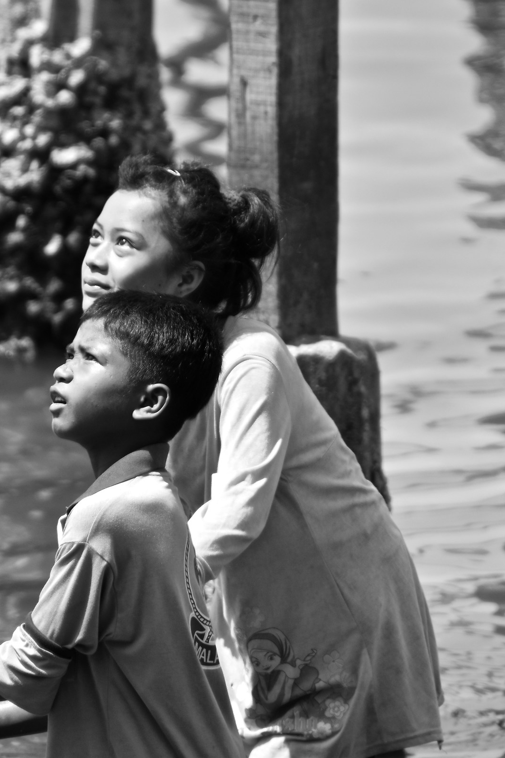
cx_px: 230
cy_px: 379
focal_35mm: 676
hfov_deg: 2.0
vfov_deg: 3.1
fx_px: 14226
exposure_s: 1/640
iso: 200
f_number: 6.3
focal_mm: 300
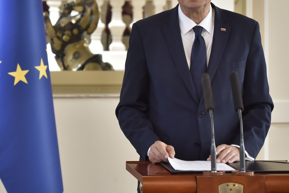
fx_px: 1598
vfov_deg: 6.9
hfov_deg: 10.3
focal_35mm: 199
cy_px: 41
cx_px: 76
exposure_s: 1/200
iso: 1000
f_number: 5.6
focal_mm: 100
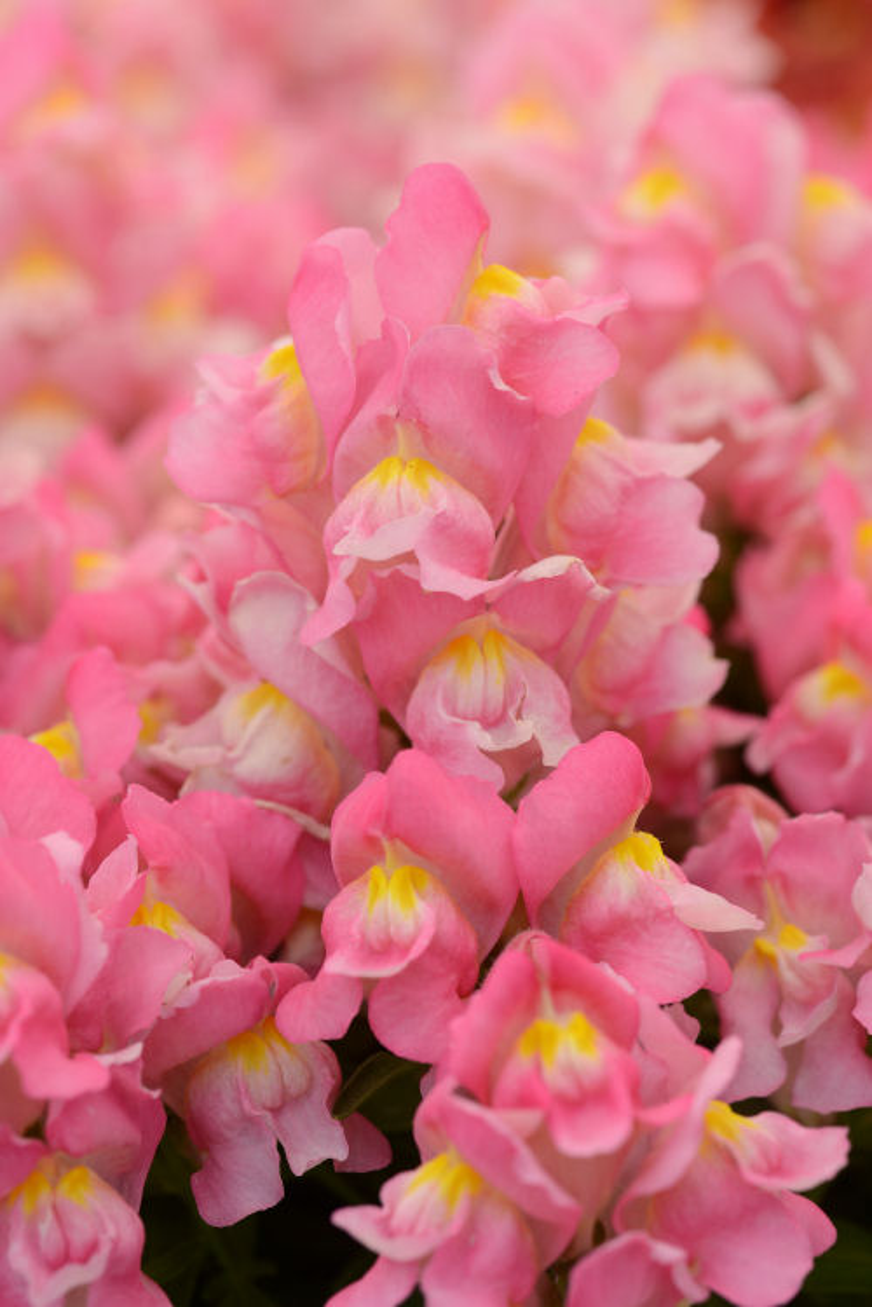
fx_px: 3811
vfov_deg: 19.4
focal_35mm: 105
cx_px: 436
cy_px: 654
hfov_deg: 13.1
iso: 200
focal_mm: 105
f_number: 11
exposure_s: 1/250
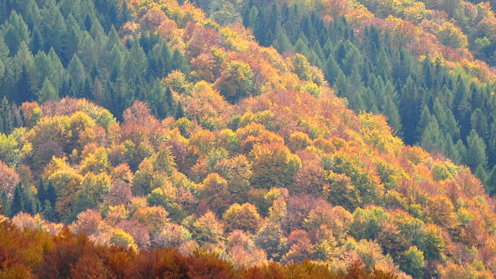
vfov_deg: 5.0
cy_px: 116
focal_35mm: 245
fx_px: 3218
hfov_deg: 8.8
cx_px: 240
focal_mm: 105
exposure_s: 1/640
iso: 400
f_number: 6.3
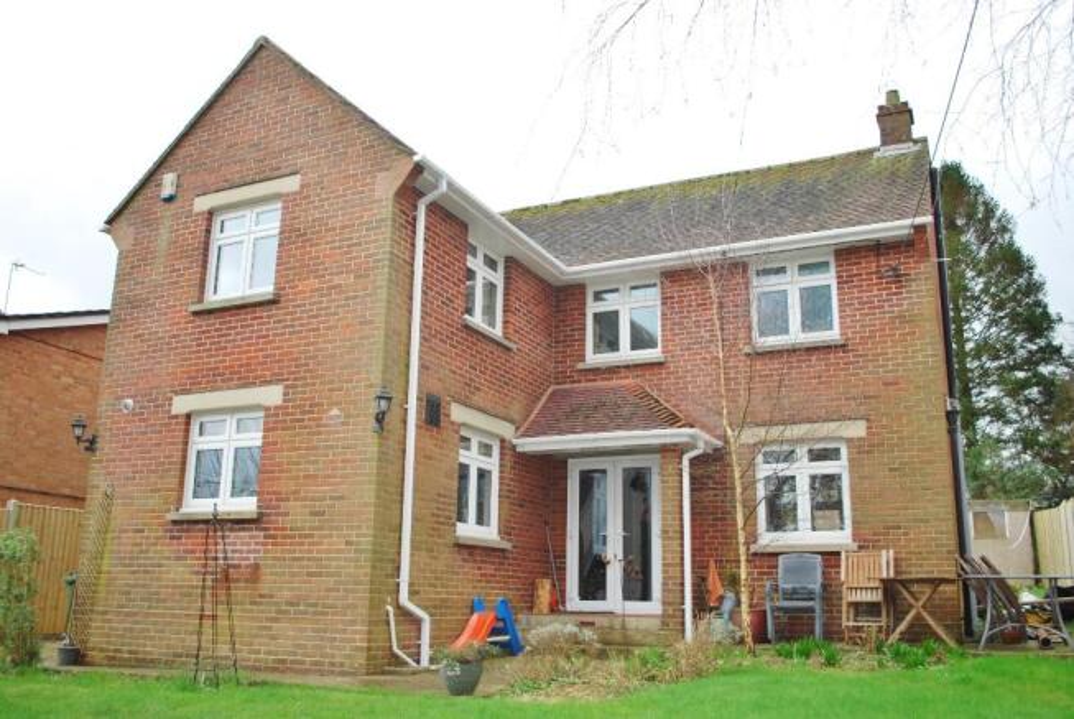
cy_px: 360
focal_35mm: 33
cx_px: 537
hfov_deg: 57.2
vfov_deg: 40.1
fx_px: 986
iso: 140
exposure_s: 1/125
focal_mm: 22
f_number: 4
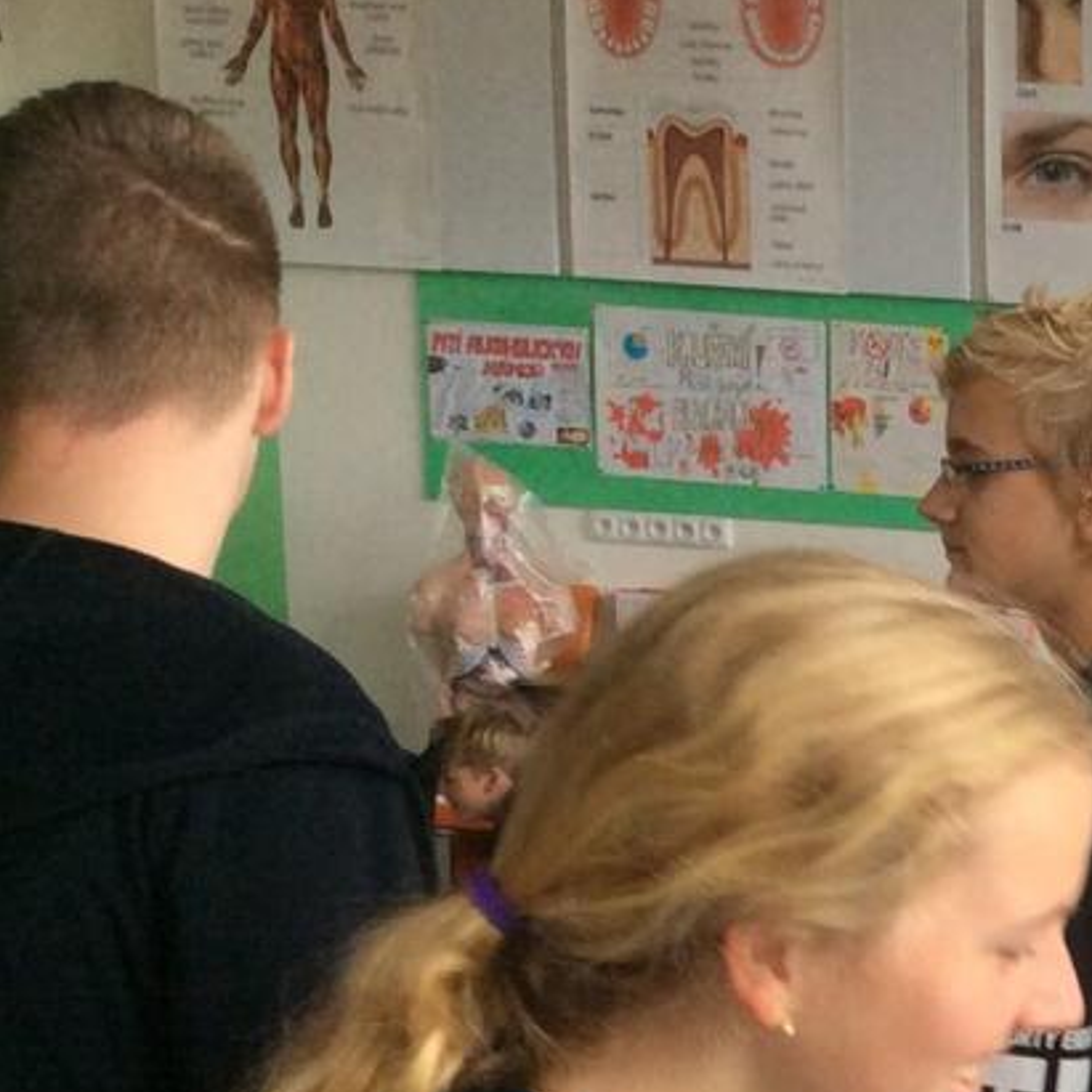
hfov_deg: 16.8
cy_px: 1184
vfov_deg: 18.2
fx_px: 3284
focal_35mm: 92
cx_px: 1730
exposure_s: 1/33
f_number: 2.4
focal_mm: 3.3
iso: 40
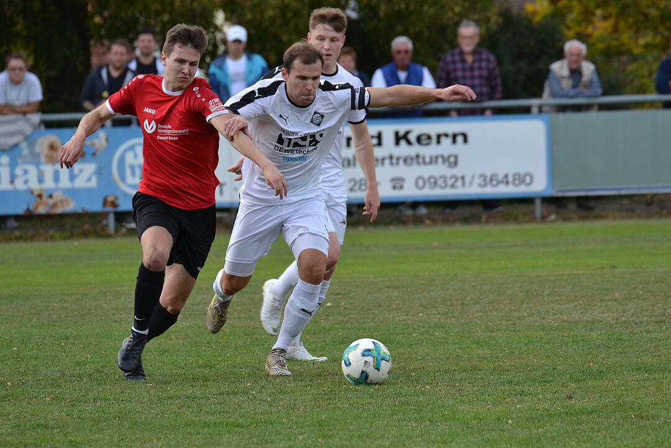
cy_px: 224
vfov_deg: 3.1
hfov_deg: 4.6
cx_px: 336
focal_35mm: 450
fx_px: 8387
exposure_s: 1/500
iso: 500
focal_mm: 300
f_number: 5.6
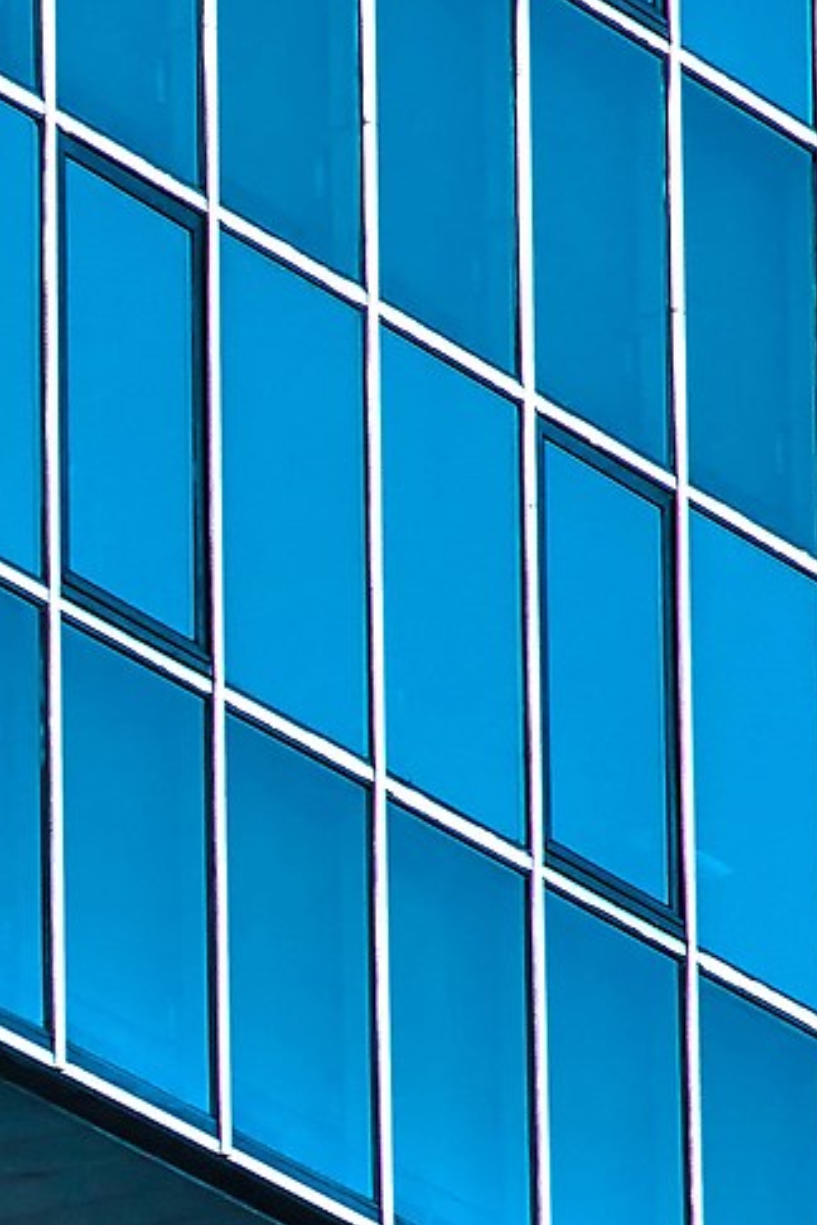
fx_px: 20185
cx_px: -1046
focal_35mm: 593
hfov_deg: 2.3
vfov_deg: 3.5
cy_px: 781
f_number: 6.3
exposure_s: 1/60
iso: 200
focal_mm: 120
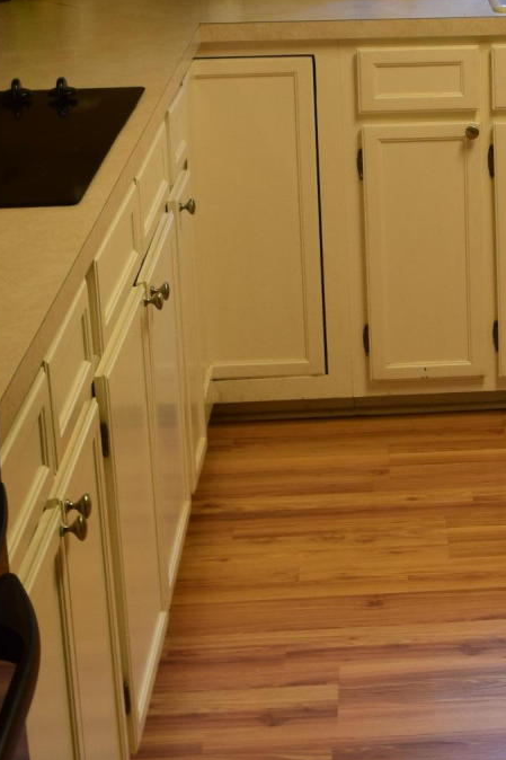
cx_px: 591
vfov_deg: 22.5
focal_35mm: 89
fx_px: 1877
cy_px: 140
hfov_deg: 14.9
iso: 400
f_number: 7.1
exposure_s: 1/25
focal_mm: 20
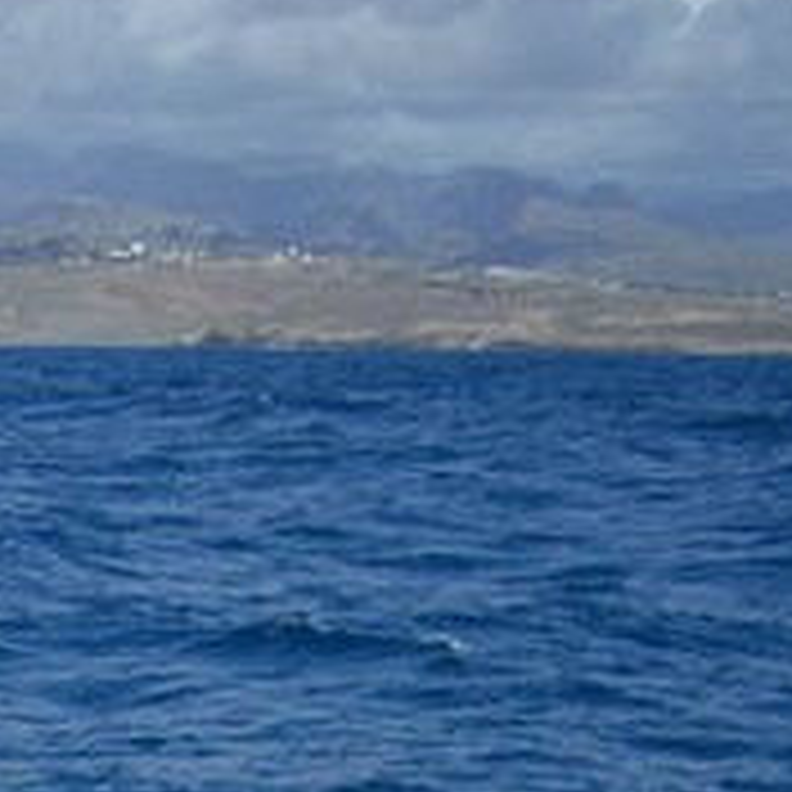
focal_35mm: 117
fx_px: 3029
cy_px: 1030
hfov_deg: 14.5
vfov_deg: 14.3
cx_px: -108
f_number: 5.6
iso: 64
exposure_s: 1/420
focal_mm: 6.2
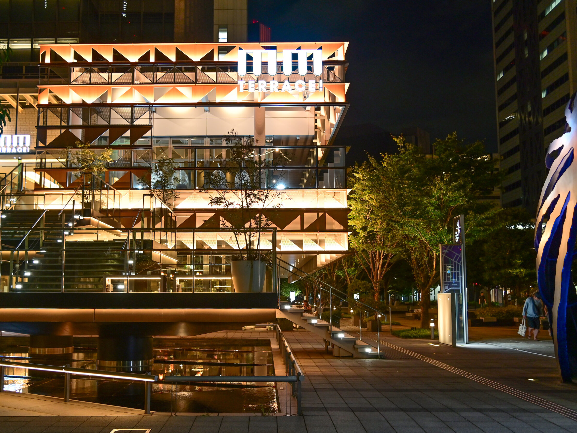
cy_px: 213
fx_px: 700
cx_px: 256
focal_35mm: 42
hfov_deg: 44.7
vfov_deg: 34.3
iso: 1100
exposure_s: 1/40
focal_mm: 38
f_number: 4
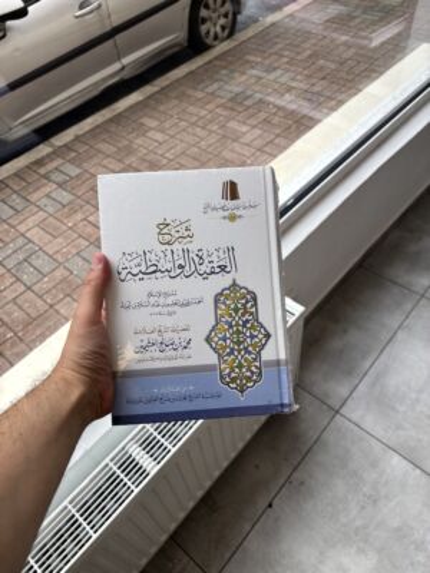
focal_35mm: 26
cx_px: 215
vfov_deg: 67.3
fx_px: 431
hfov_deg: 53.1
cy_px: 286
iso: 50
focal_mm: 5.96
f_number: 1.6
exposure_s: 1/370
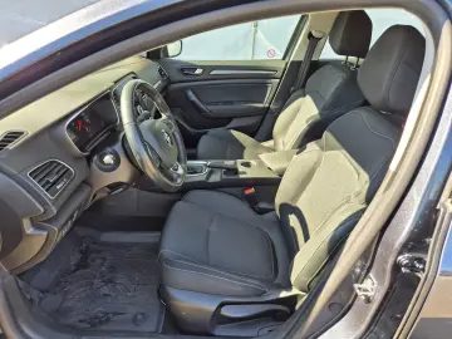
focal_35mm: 23
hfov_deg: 73.9
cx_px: 226
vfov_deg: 58.9
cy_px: 170
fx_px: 300
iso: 40
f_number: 1.8
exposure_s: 1/180
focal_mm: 5.4
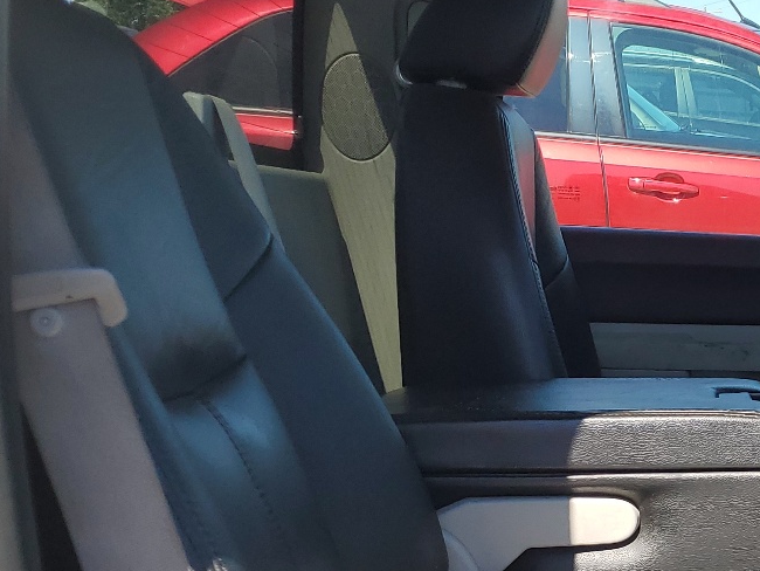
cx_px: 858
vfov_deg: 22.6
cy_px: 468
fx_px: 1406
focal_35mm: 64
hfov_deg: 27.4
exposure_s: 1/1250
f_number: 1.5
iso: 50
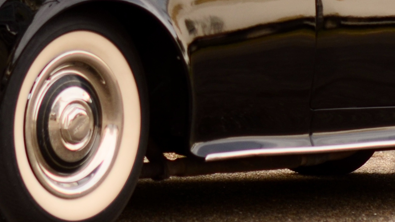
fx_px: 3152
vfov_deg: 4.0
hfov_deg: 7.2
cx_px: 200
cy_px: -17
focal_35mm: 301
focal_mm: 50
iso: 160
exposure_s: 1/1600
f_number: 2.2
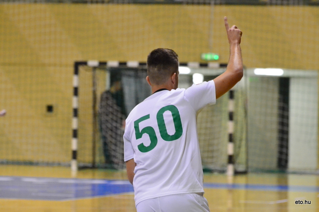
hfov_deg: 8.3
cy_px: 106
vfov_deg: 5.5
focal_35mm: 248
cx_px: 160
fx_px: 2189
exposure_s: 1/400
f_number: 5.6
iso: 6400
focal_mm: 165
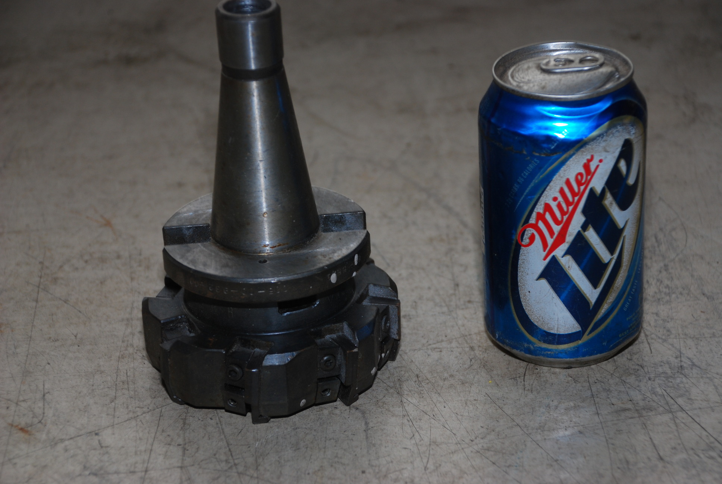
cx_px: 361
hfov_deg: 20.6
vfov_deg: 13.9
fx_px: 1988
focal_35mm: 99
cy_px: 242
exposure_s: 1/60
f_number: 5.3
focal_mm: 66
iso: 200
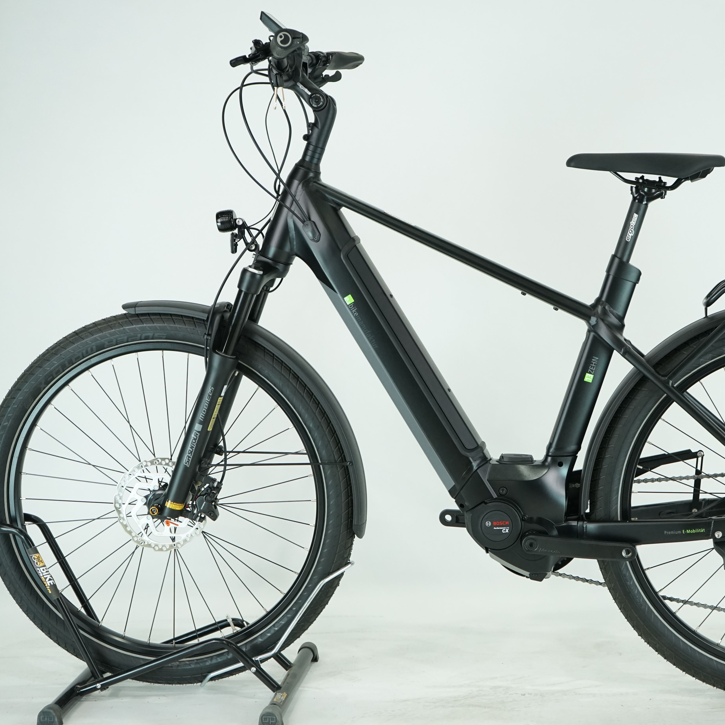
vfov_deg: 27.3
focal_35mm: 63
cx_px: 488
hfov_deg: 27.1
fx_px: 1493
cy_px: 360
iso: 1600
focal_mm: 49
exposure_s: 1/200
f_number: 5.6
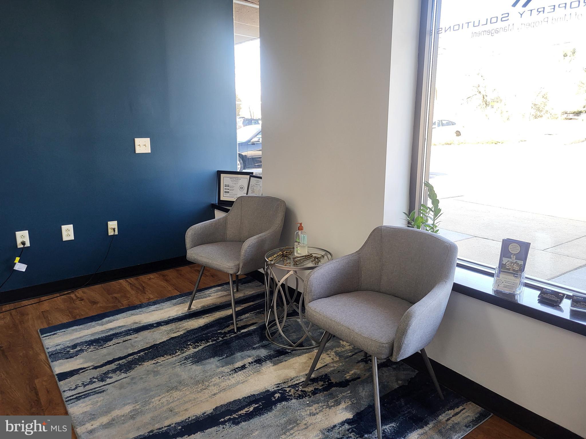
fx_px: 440
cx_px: 293
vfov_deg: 53.1
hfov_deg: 67.3
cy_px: 220
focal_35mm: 26
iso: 160
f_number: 1.8
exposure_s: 1/120
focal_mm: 5.4
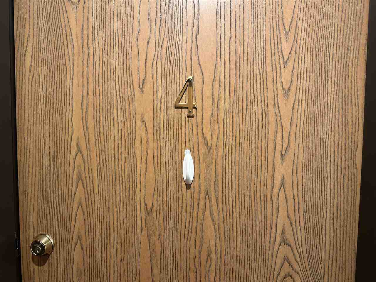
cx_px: 188
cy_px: 141
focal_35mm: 24
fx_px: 261
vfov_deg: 56.8
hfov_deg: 71.6
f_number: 1.78
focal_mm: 6.86
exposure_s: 1/60
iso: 320
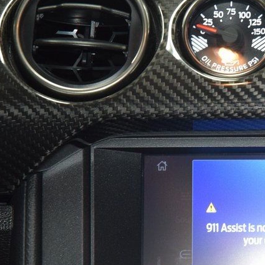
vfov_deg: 8.1
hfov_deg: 8.1
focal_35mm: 215
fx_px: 1862
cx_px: 294
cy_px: 157
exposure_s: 1/60
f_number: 4.5
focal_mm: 70
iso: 1600
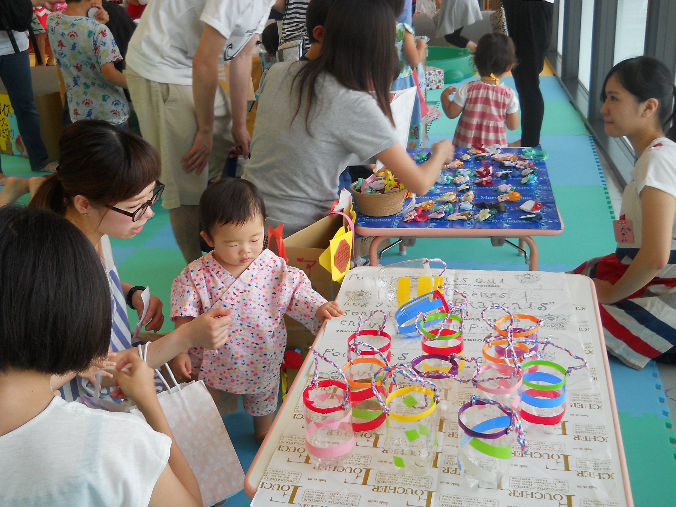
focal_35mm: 41
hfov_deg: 45.8
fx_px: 801
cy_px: 254
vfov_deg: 35.1
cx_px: 338
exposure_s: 1/60
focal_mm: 6.72
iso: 80
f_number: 3.1
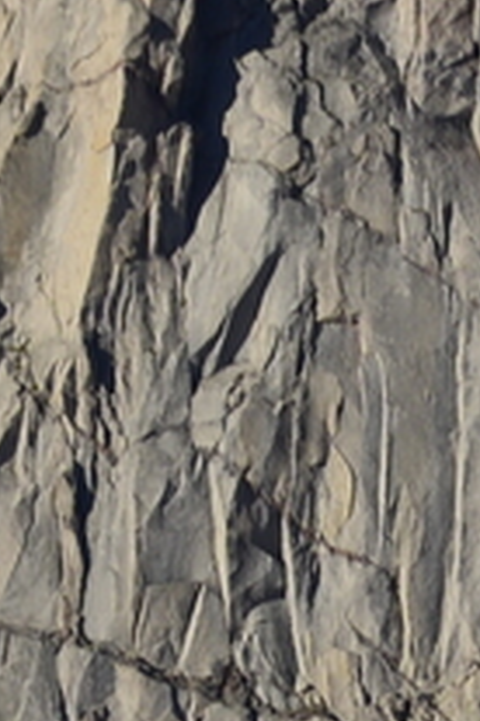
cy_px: 827
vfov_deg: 1.3
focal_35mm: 1544
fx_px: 30878
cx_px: 1753
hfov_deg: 0.9
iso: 200
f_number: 6.3
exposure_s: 1/640
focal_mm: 160
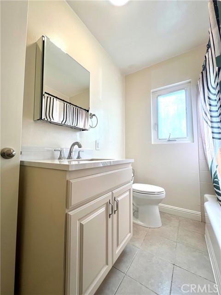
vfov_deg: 106.2
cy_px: 148
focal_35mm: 13
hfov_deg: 89.9
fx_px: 111
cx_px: 110
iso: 64
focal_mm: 1.57
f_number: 1.8
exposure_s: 1/120
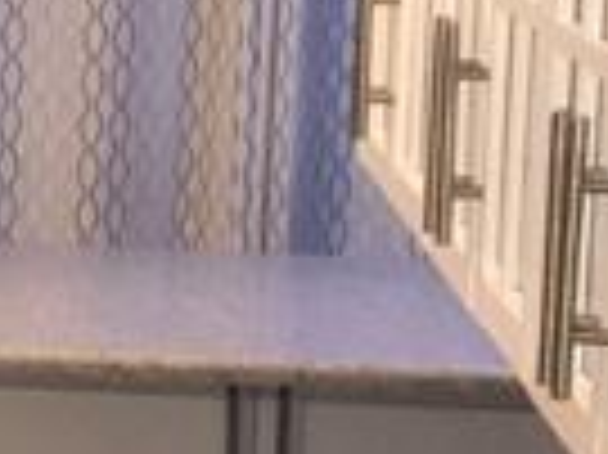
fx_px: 3720
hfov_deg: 8.3
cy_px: 256
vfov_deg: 7.0
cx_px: -1054
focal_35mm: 212
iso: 80
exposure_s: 1/30
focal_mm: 3.99
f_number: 1.8
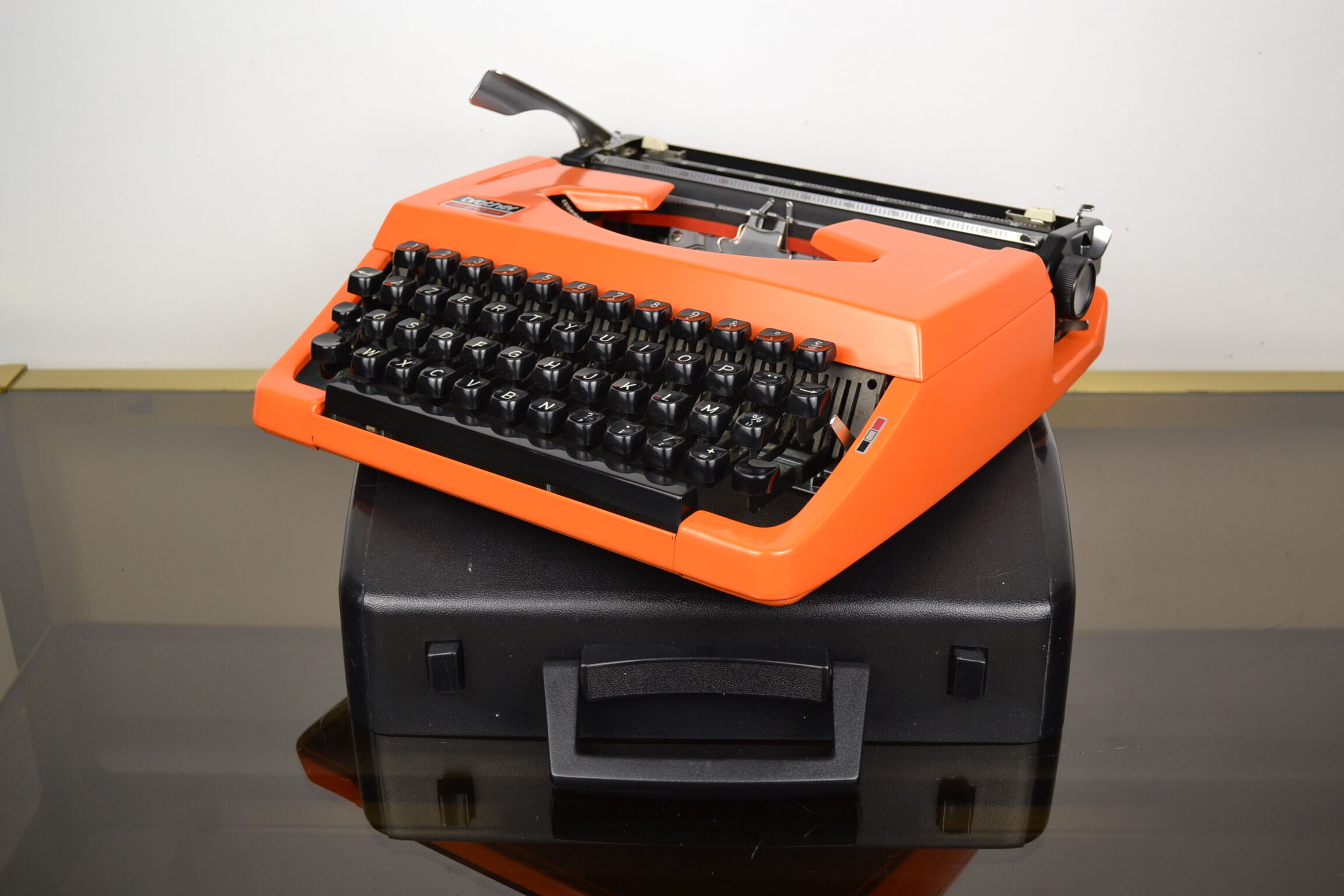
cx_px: 672
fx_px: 1624
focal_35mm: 44
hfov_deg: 45.0
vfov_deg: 30.8
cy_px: 448
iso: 400
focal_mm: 29
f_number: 4.5
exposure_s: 1/80
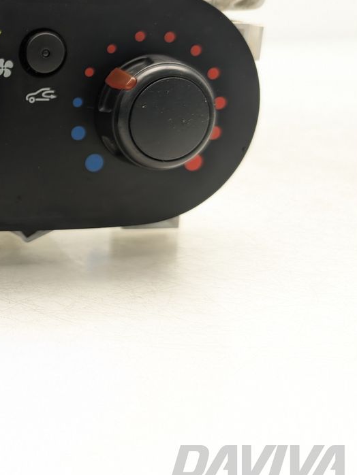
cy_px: 173
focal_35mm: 44
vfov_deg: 42.5
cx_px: -71
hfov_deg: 28.6
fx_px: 605
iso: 49
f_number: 1.68
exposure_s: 1/90
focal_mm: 6.9
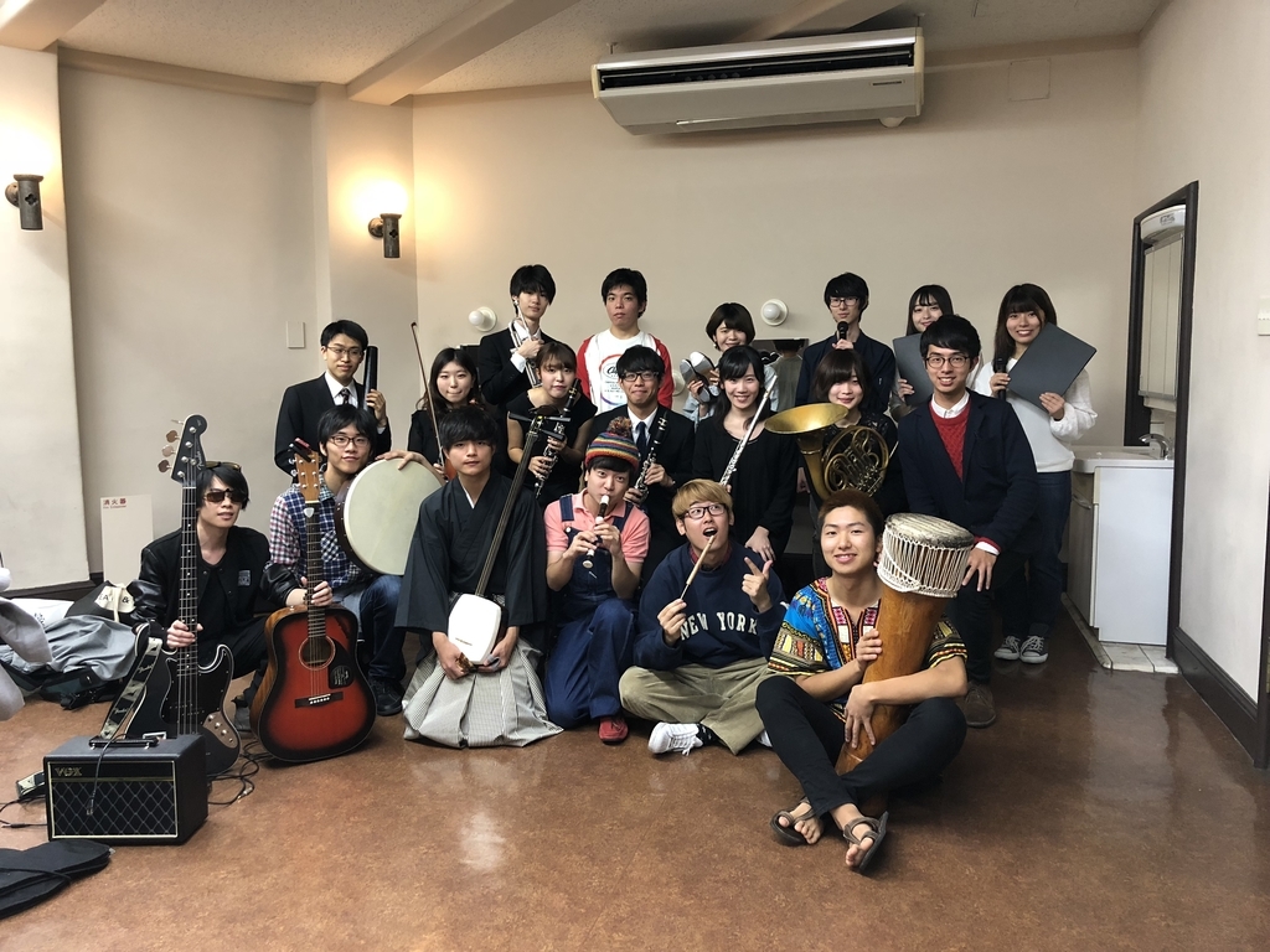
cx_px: 635
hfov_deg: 63.4
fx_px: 1027
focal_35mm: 28
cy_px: 476
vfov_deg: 49.7
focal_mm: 4
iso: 80
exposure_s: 1/17
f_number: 1.8
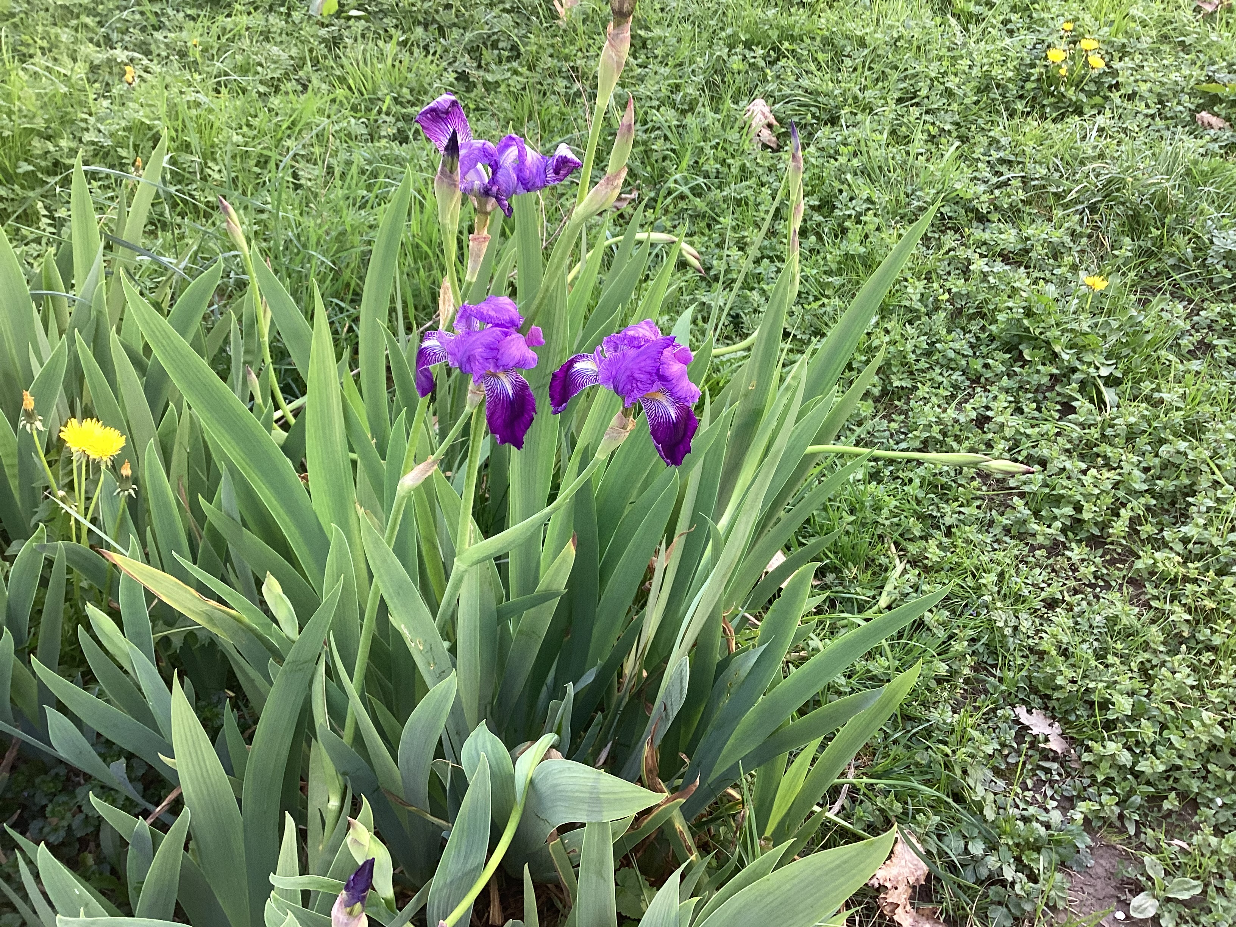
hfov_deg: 58.4
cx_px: 618
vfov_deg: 45.4
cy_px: 464
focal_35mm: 31
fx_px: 1107
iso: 50
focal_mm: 3.3
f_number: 2.4
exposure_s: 1/50
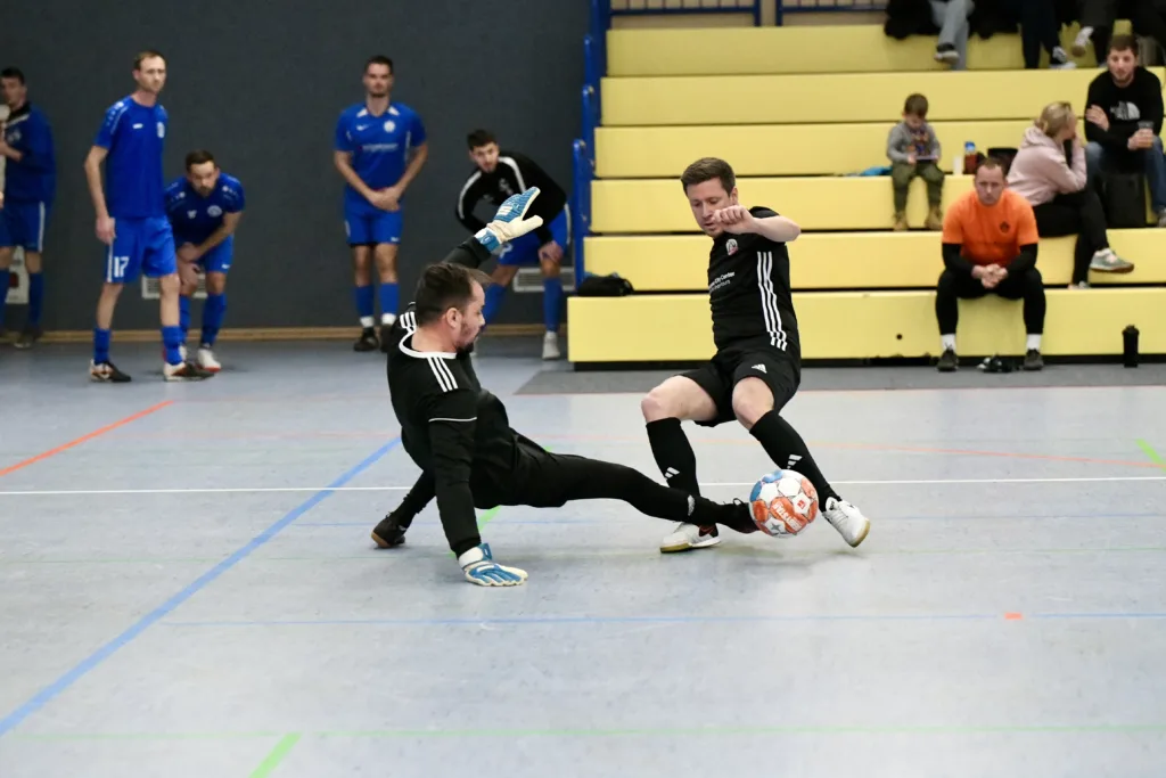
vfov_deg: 14.0
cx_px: 583
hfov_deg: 20.8
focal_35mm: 98
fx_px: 3174
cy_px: 389
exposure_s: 1/1600
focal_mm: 98
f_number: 2.8
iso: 12800
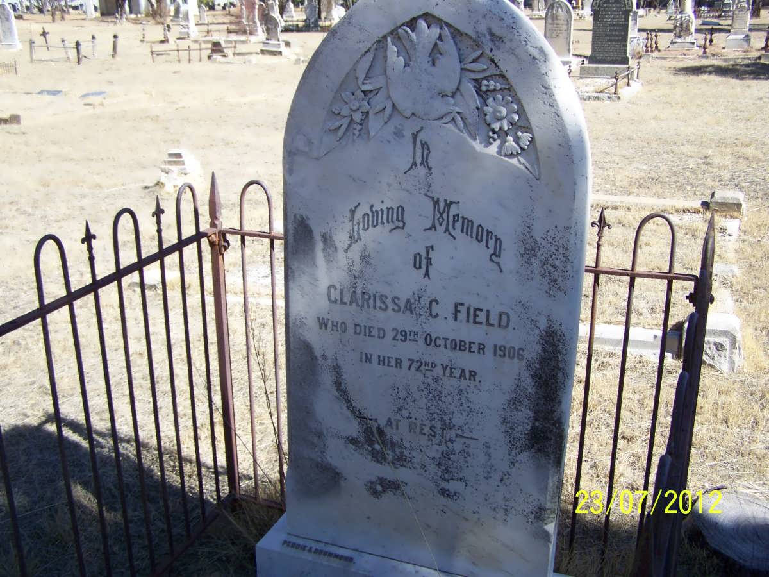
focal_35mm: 38
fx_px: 844
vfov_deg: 37.7
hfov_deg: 49.0
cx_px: 384
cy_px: 288
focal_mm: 6.3
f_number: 2.8
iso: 64
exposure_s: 1/400
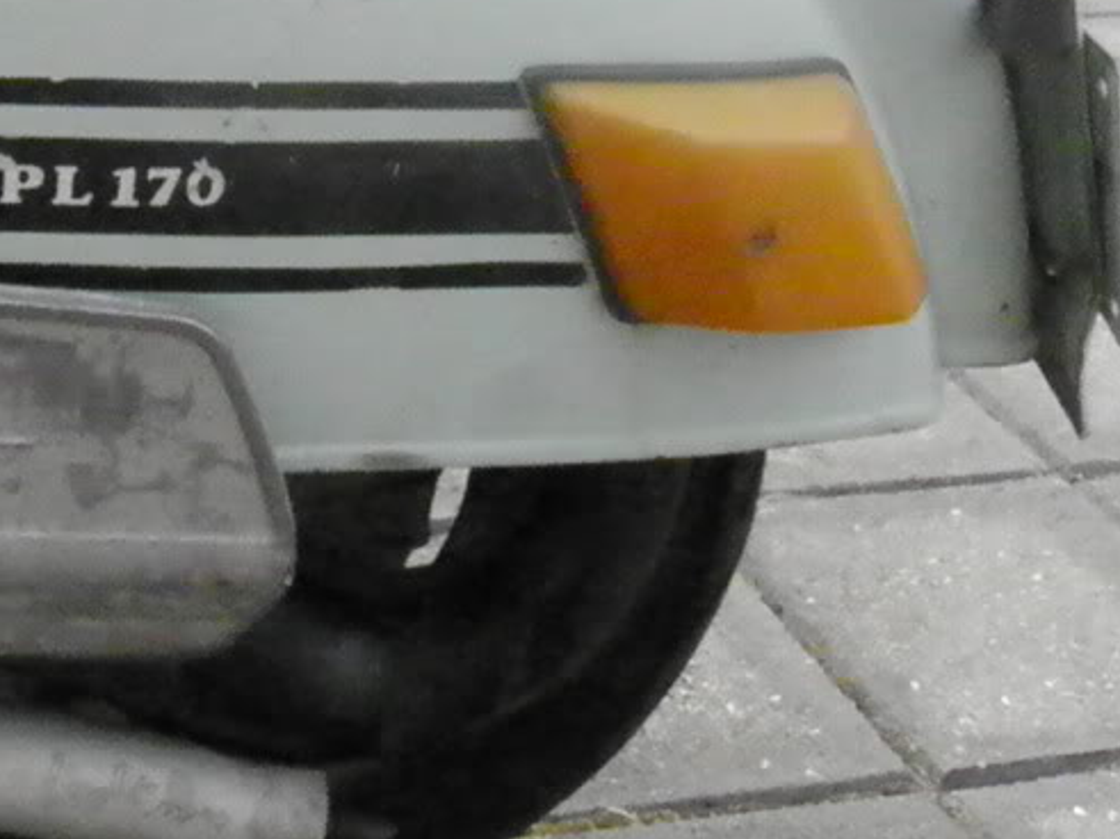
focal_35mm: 73
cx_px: -2
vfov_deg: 19.8
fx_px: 2361
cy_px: 75
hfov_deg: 25.4
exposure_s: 1/2000
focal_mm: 6.3
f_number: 7.8
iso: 3200
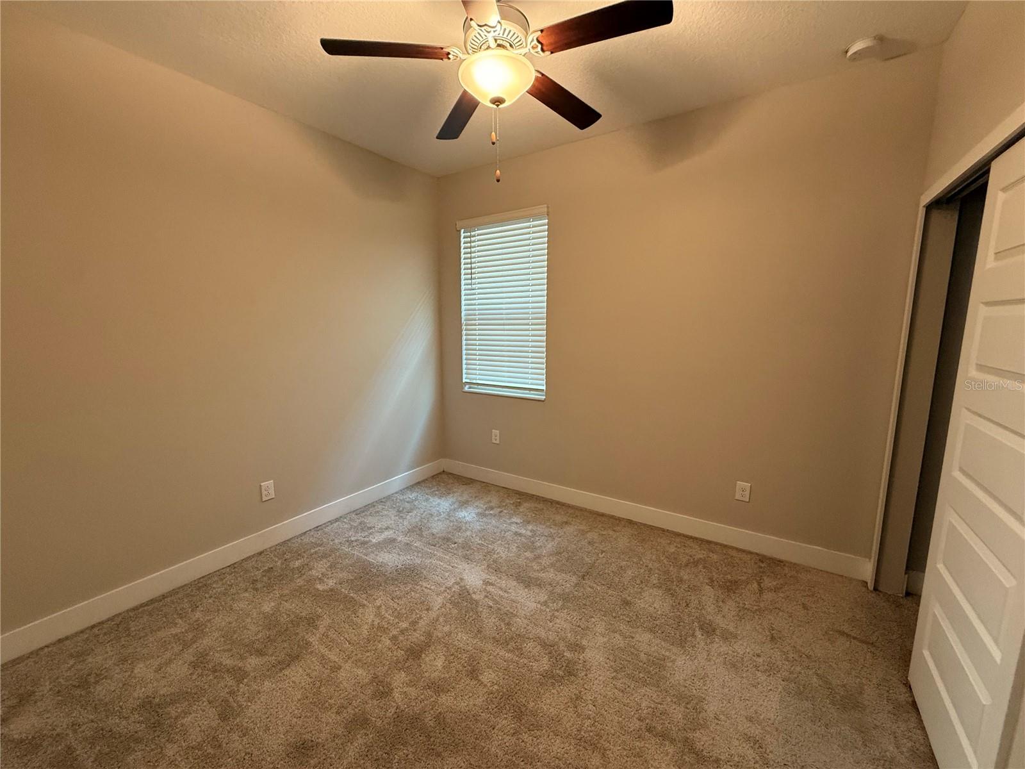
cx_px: 512
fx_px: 415
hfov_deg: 102.1
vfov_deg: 85.7
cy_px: 384
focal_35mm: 14
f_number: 2.2
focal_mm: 2.22
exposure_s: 1/60
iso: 320
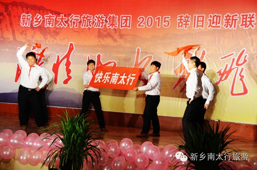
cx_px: 128
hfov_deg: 35.1
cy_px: 85
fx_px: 406
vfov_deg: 23.7
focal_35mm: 57
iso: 1600
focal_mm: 38
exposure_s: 1/350
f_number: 4.2
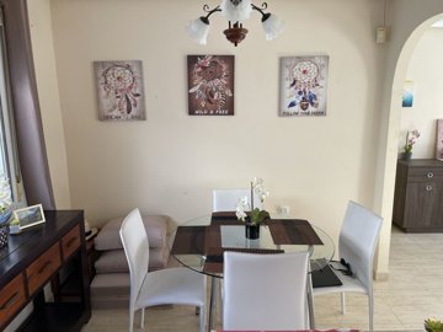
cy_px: 166
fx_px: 333
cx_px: 222
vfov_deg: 53.1
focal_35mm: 26
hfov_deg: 67.3
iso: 50
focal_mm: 4.2
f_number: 1.6
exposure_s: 1/121
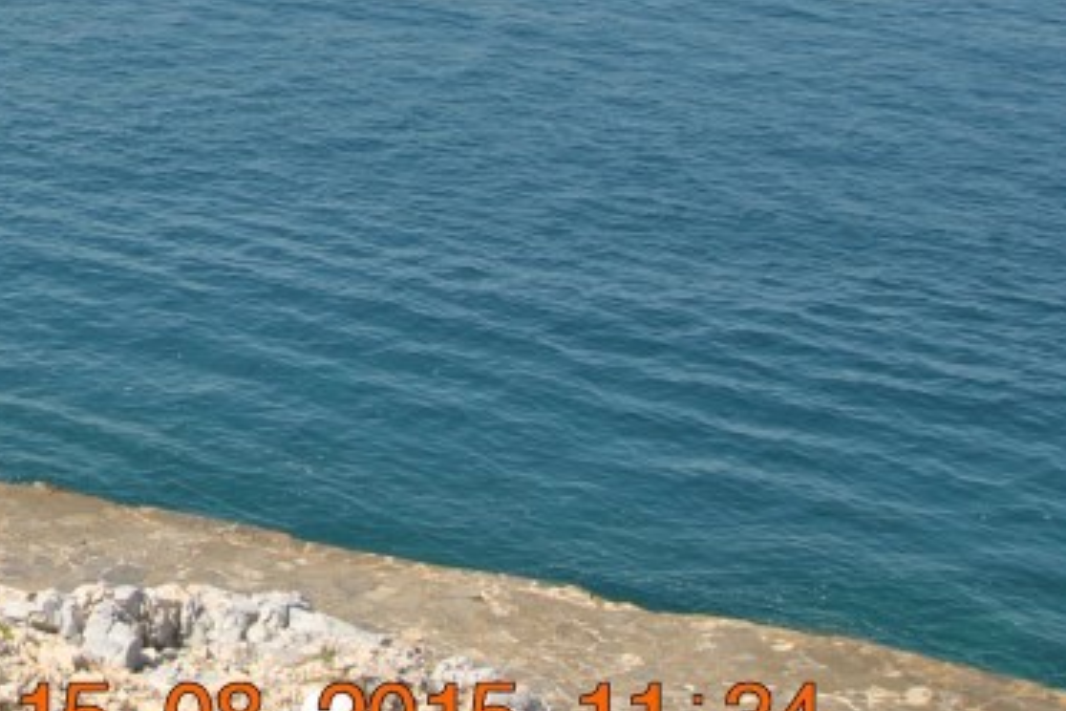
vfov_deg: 12.0
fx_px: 3287
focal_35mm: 111
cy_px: -215
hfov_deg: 16.8
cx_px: -506
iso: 100
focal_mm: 24
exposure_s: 1/250
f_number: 8
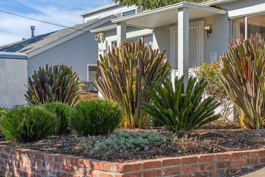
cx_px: 170
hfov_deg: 32.2
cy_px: 105
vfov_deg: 21.9
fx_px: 456
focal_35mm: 62
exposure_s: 1/250
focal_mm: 43
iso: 90
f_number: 8
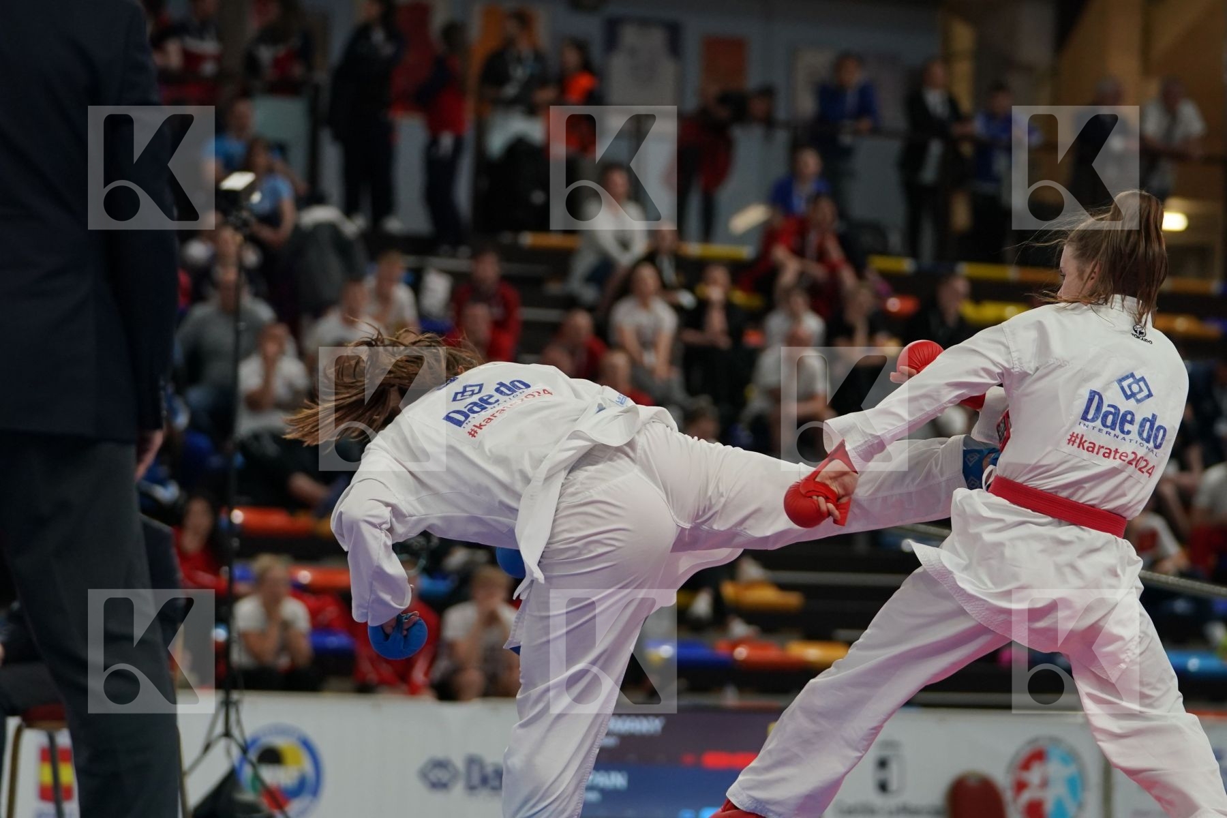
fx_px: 5760
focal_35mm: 169
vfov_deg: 8.1
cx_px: 614
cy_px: 409
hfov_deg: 12.2
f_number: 2.8
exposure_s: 1/1000
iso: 1600
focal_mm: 113
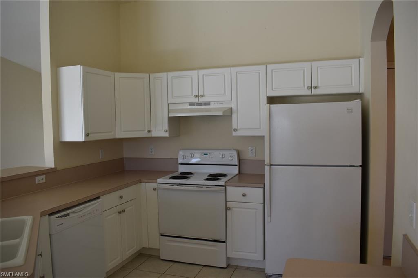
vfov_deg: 47.9
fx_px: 313
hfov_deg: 67.4
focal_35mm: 27
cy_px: 139
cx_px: 209
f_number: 5.6
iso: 400
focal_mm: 18
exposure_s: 1/125
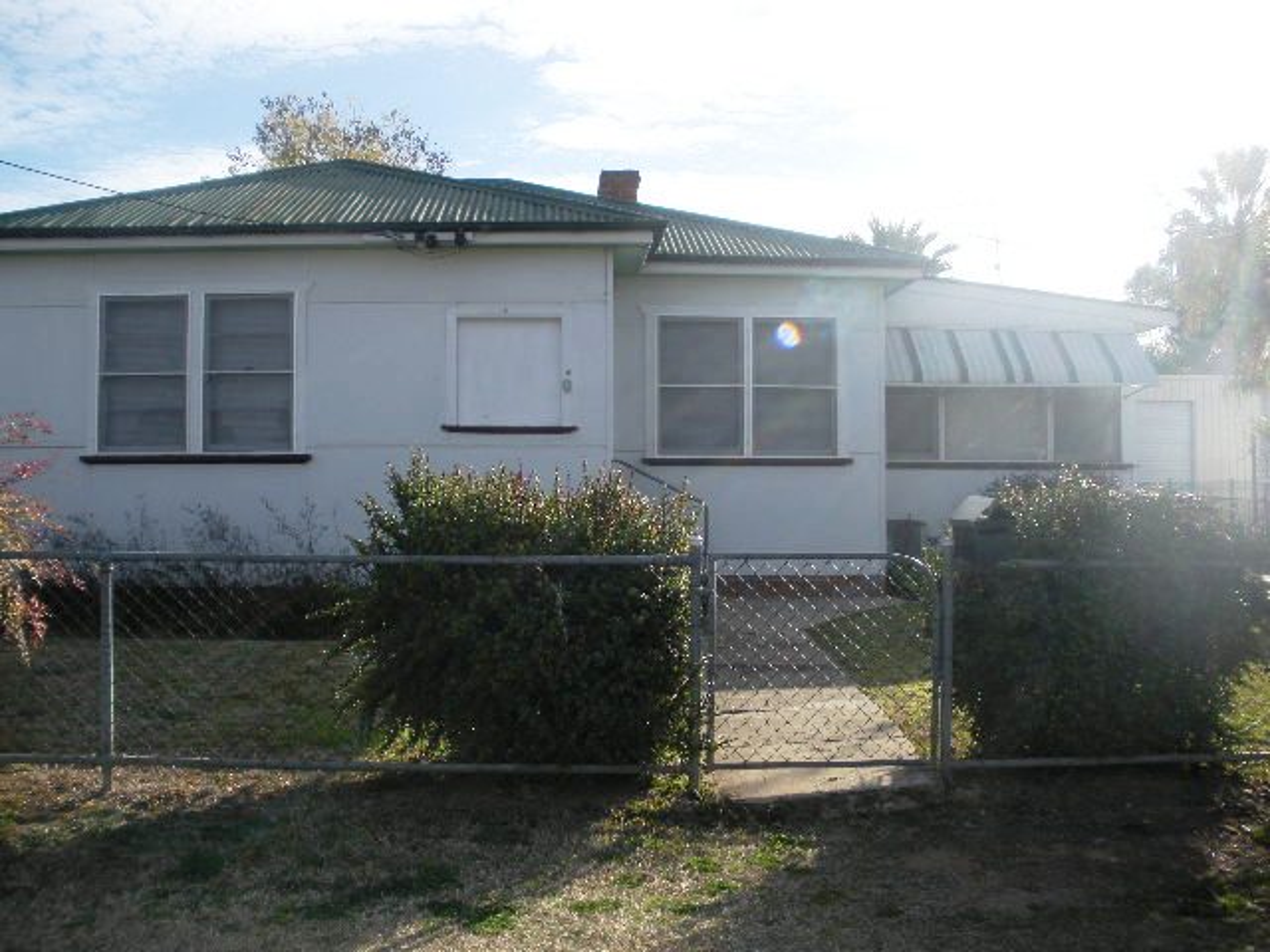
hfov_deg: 51.4
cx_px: 635
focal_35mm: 36
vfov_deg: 39.7
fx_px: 1321
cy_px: 476
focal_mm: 6.3
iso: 64
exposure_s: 1/560
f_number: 3.5
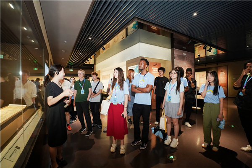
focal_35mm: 16
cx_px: 126
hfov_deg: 96.8
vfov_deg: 73.6
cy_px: 84
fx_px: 112
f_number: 2.8
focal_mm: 16
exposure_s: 1/60
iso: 1250
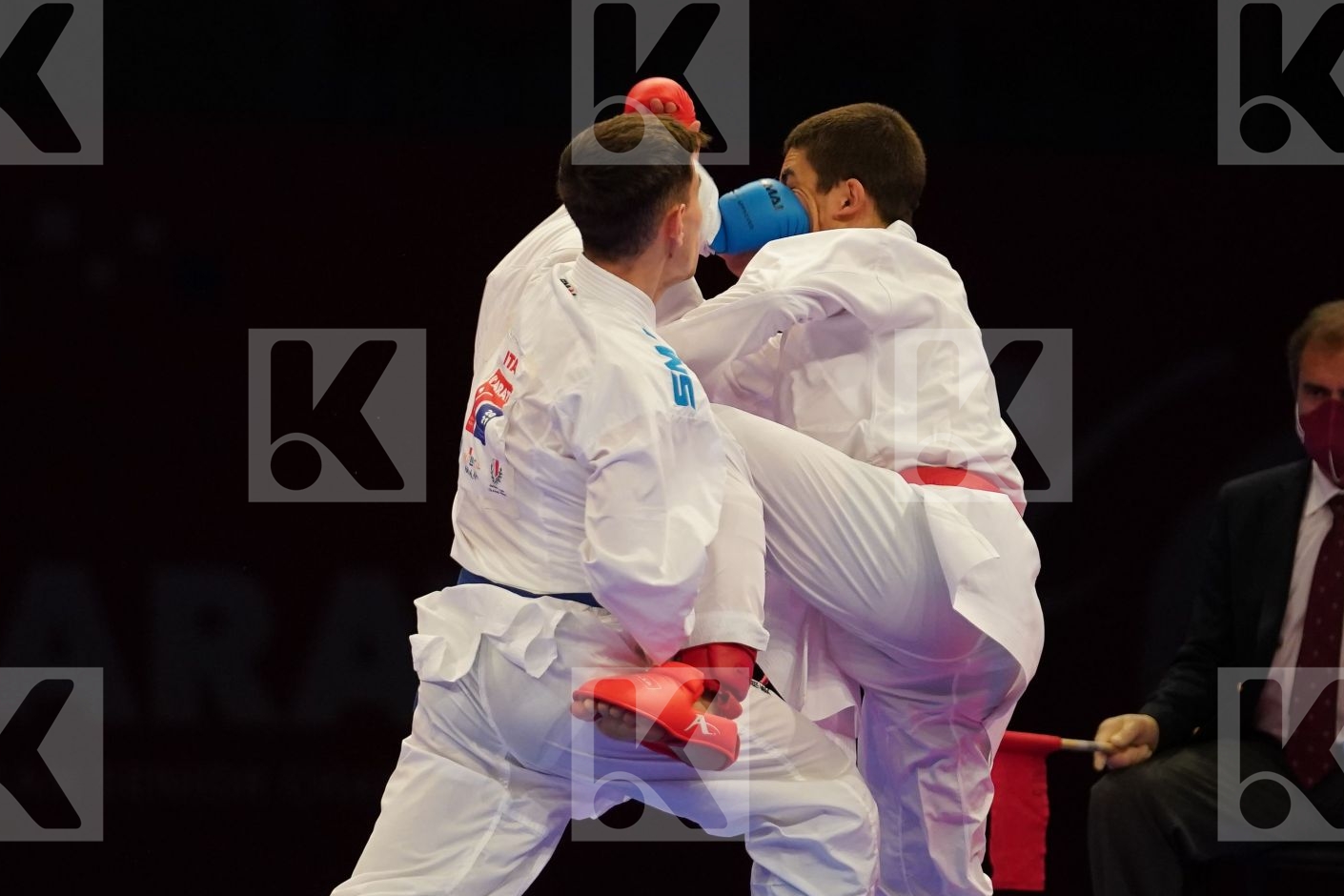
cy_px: 416
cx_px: 661
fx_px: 12580
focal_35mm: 337
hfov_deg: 6.1
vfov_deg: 4.1
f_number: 2.8
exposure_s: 1/1000
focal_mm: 176
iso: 2500
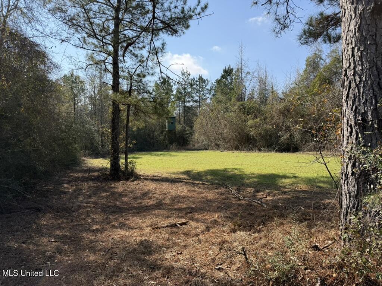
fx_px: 265
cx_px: 191
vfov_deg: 56.8
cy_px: 143
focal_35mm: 24
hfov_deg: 71.6
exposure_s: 1/3953
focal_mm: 6.76
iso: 100
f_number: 1.78
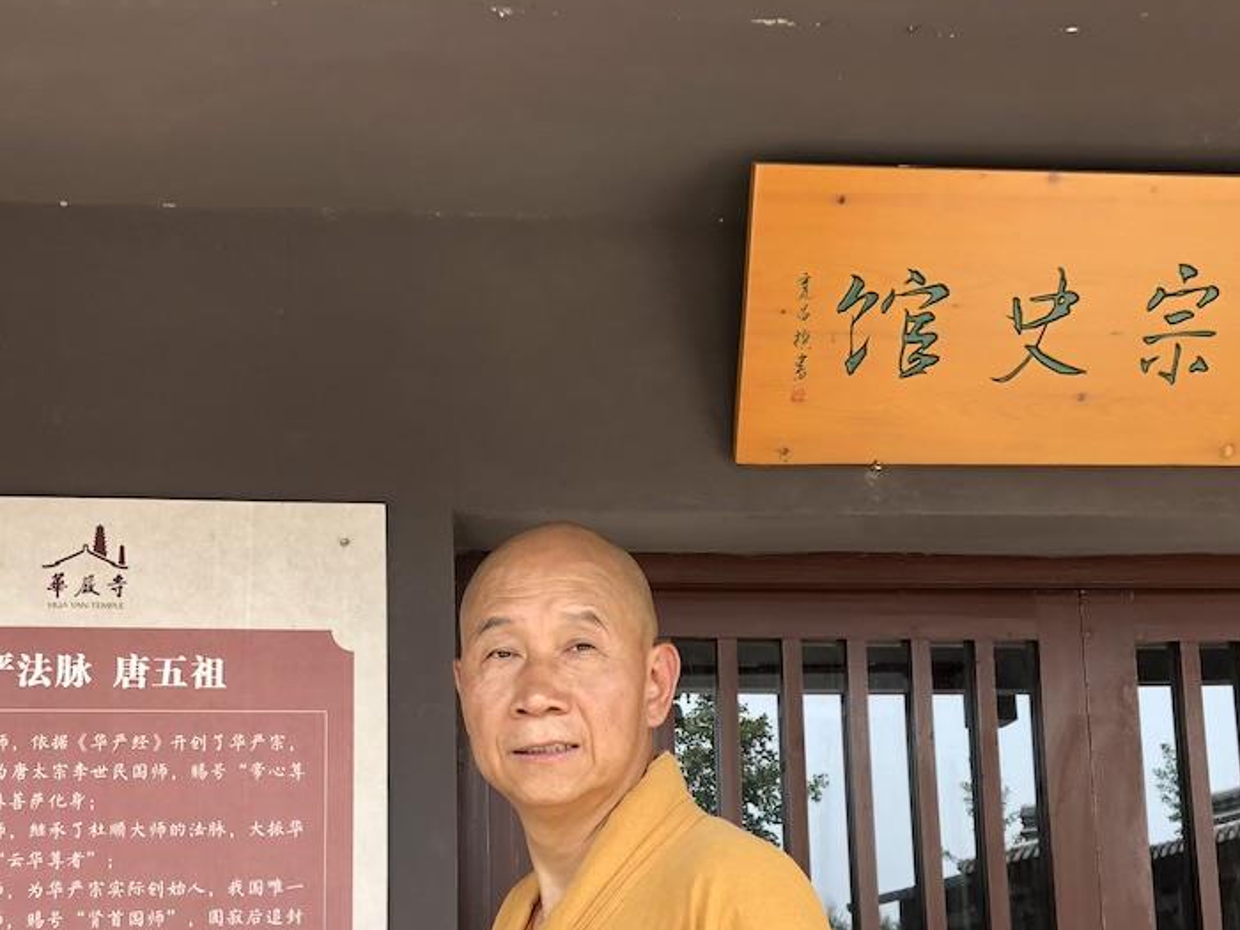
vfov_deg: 29.4
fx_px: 1719
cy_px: 778
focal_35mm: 48
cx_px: 609
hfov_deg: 39.7
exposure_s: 1/195
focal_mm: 3.99
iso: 20
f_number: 1.8
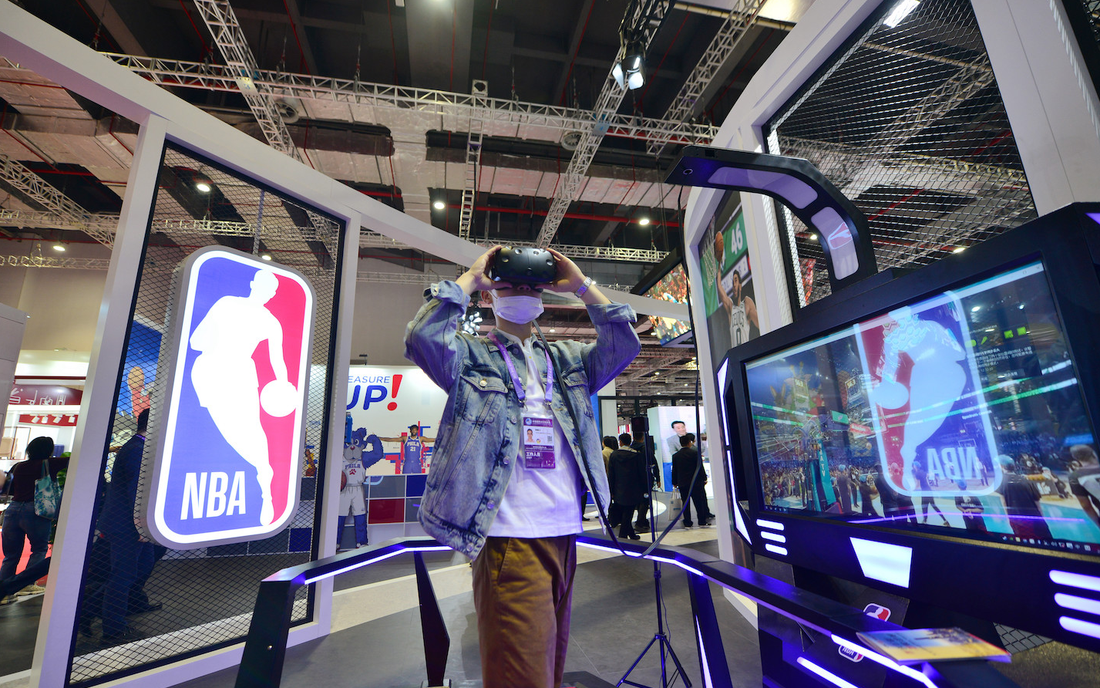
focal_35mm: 15
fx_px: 450
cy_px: 352
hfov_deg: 101.4
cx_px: 538
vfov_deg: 74.8
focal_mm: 14
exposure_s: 1/200
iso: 400
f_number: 2.8
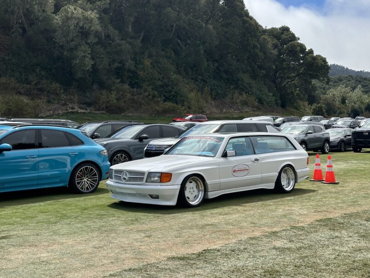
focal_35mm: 49
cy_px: 137
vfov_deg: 29.7
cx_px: 185
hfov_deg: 38.9
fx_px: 524
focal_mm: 6.86
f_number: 1.78
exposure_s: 1/5882
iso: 64
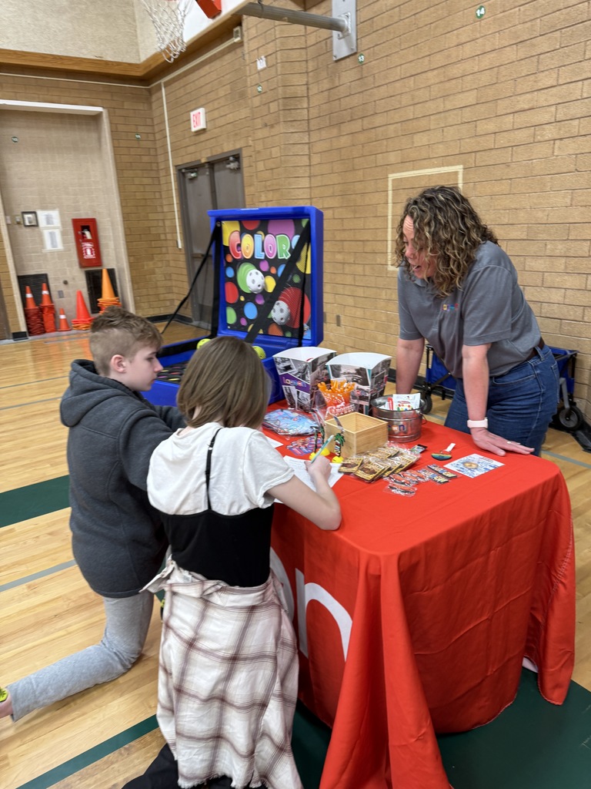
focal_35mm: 24
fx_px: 546
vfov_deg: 71.6
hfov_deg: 56.8
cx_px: 296
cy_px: 394
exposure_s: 1/60
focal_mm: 6.76
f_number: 1.78
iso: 125
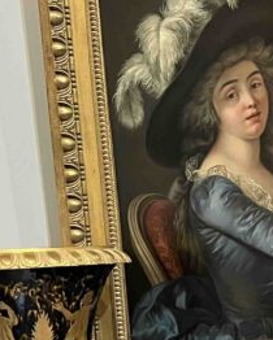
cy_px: 331
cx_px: 299
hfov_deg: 15.2
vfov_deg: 18.9
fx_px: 999
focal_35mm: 99
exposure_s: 1/50
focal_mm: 5.1
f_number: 1.6
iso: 320
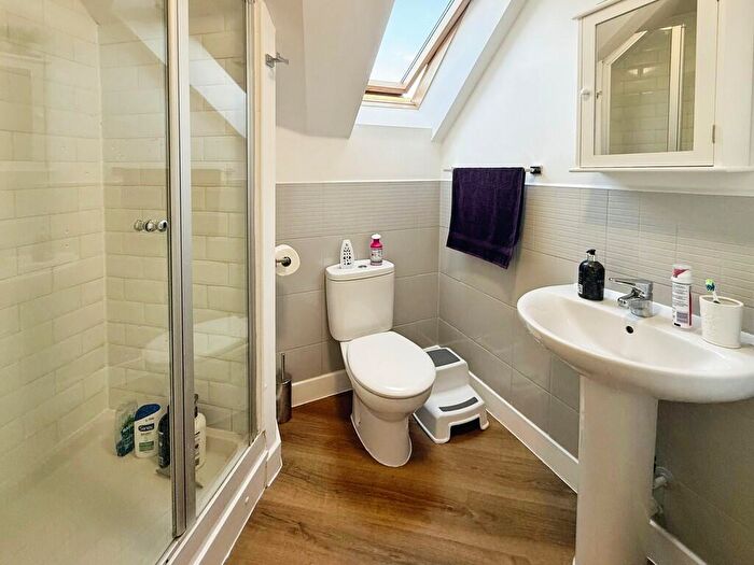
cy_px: 282
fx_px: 305
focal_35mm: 14
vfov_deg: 85.7
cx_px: 377
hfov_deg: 102.1
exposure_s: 1/99
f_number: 2.2
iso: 200
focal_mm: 2.22
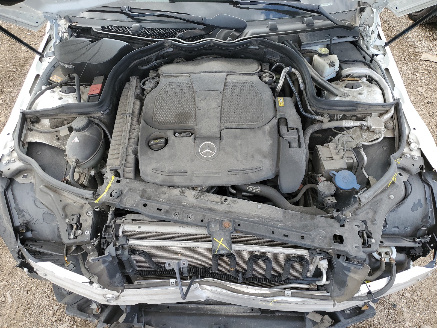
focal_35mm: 26
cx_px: 218
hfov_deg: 67.3
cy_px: 164
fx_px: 328
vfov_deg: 53.1
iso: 50
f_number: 1.5
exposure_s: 1/278
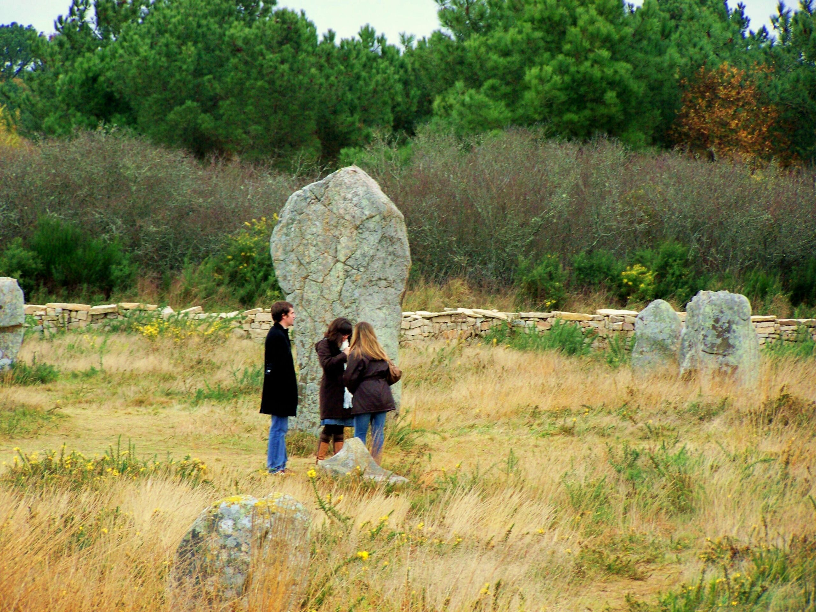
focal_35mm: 179
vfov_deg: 8.3
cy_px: 306
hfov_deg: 11.0
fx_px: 4220
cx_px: 408
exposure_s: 1/125
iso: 125
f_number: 3.2
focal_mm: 29.7
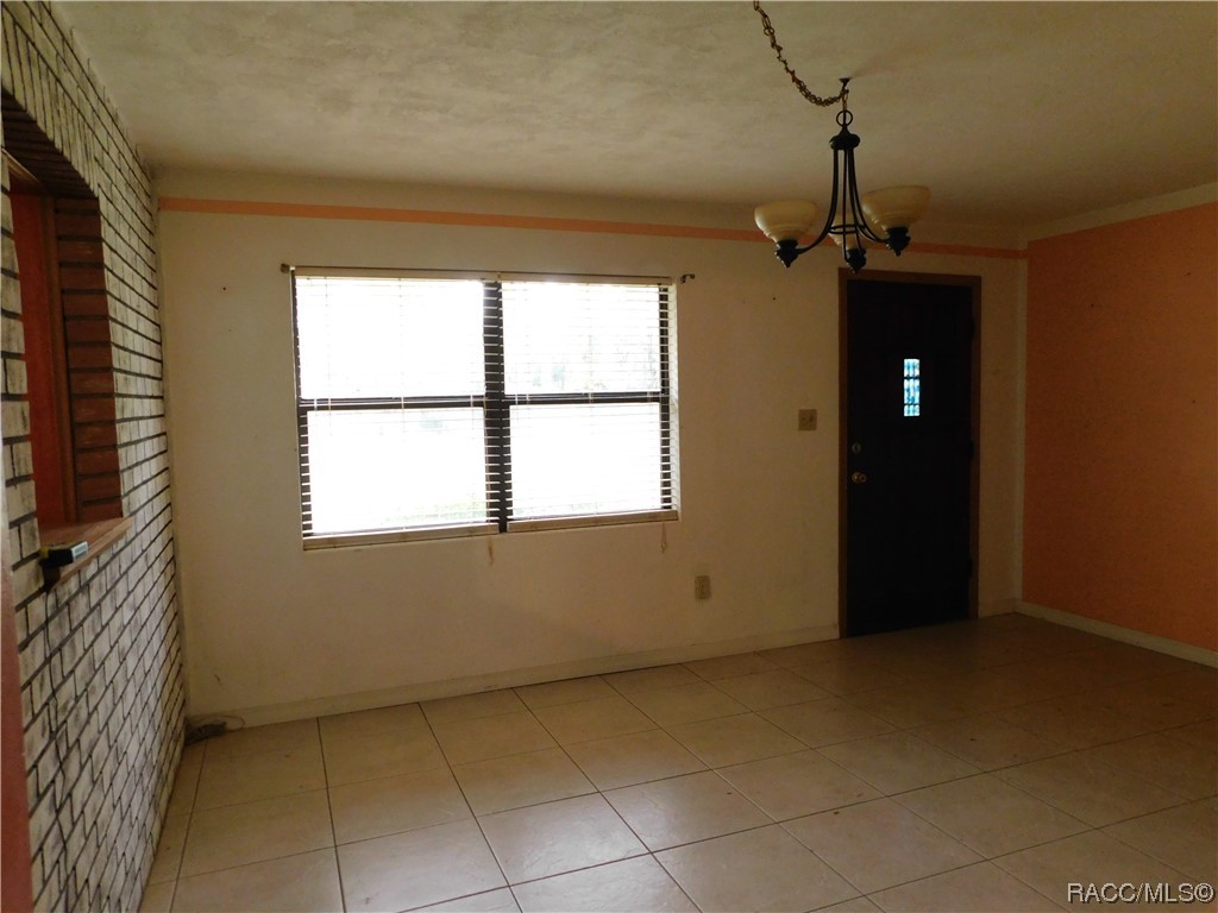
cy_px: 456
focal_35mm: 24
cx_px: 609
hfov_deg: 71.6
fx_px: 844
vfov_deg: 56.8
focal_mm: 4.1
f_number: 3
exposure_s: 1/20
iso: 400
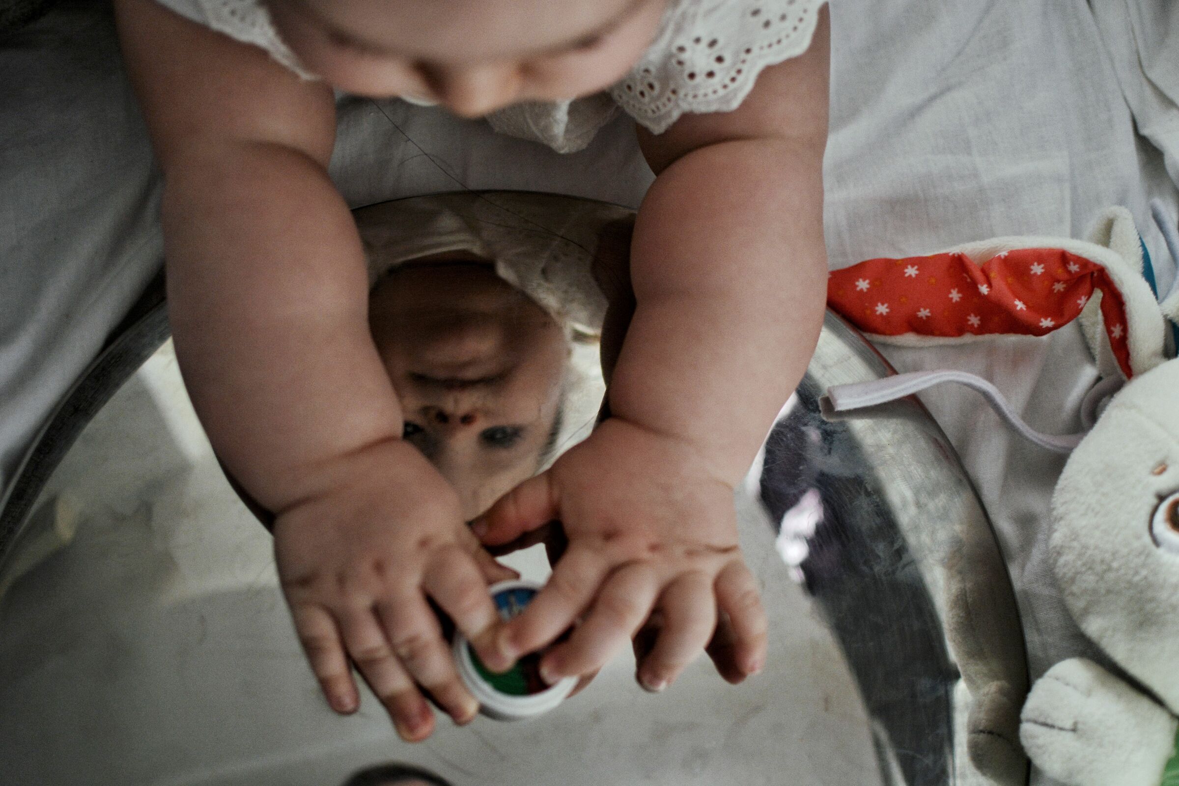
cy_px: 393
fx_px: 1719
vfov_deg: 25.8
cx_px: 590
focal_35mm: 52
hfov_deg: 37.9
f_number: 1.8
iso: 500
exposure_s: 1/320
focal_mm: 35
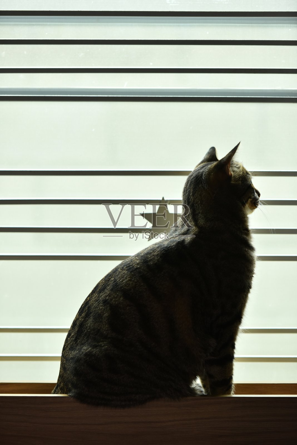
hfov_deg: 8.9
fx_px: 1916
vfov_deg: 13.2
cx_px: 148
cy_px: 222
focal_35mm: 155
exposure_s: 1/160
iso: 400
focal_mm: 155
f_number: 2.8
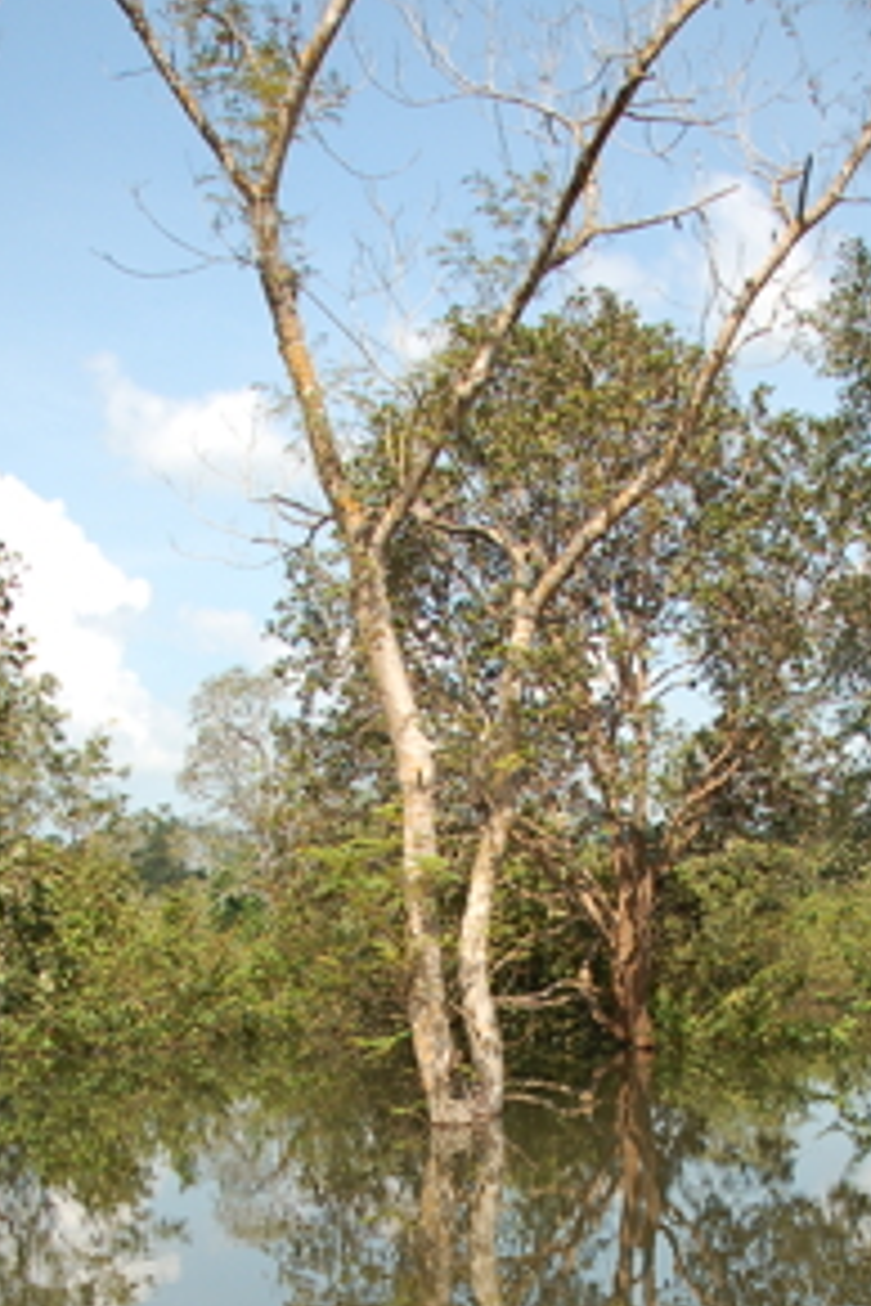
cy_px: 1171
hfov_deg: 26.4
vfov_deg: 36.5
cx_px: 534
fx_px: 1851
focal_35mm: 51
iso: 200
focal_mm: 18
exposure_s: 1/640
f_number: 4.5
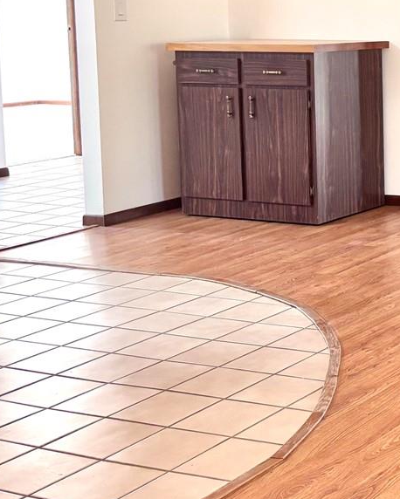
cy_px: 82
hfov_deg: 18.2
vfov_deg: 26.2
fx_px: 1050
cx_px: 660
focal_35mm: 71
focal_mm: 5.96
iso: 125
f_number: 1.6
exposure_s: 1/60
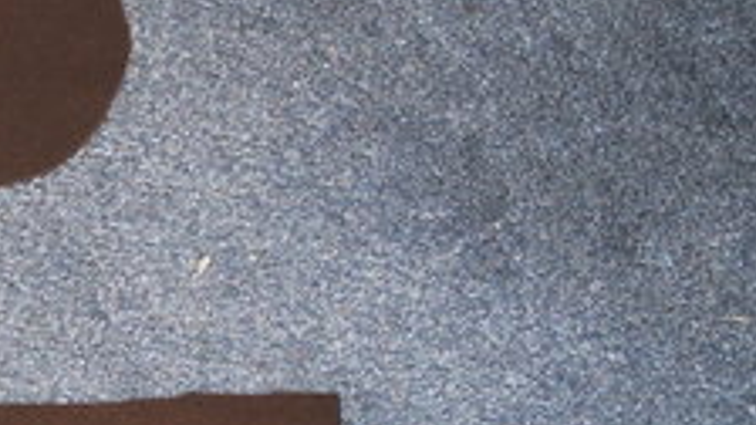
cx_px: -202
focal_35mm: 84
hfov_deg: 22.8
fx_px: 1684
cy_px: 260
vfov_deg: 14.4
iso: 80
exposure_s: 1/25
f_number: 3.2
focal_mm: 4.9
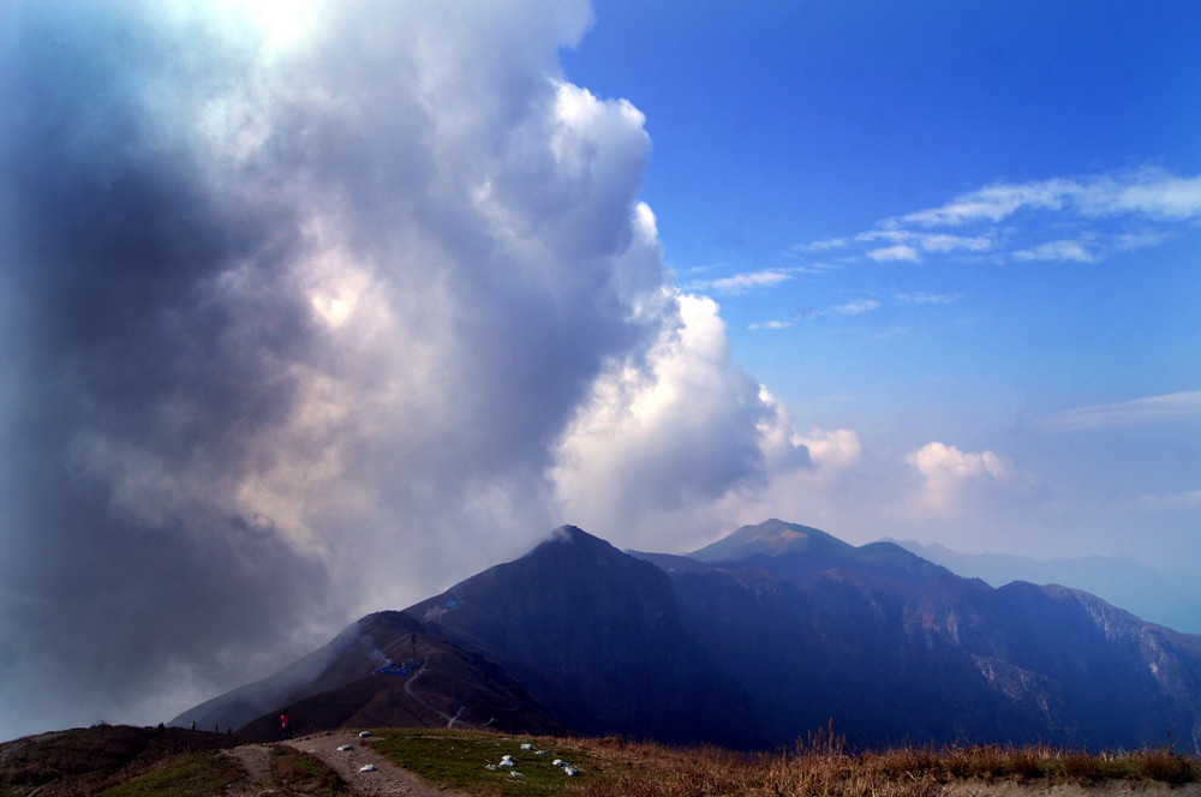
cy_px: 398
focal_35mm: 27
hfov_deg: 67.4
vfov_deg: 47.8
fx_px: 900
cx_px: 600
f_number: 13
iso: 100
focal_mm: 18
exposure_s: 1/200
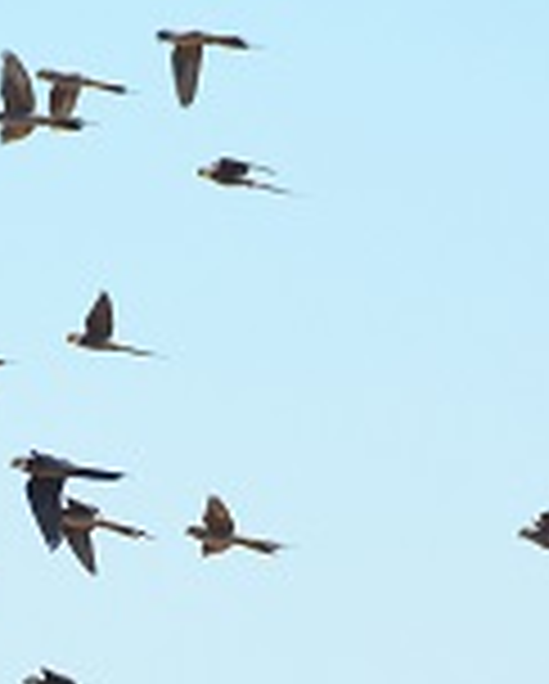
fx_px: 18729
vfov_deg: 2.1
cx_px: -22
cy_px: 578
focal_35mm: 924
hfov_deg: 1.7
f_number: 7.1
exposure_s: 1/1600
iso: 400
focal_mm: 200
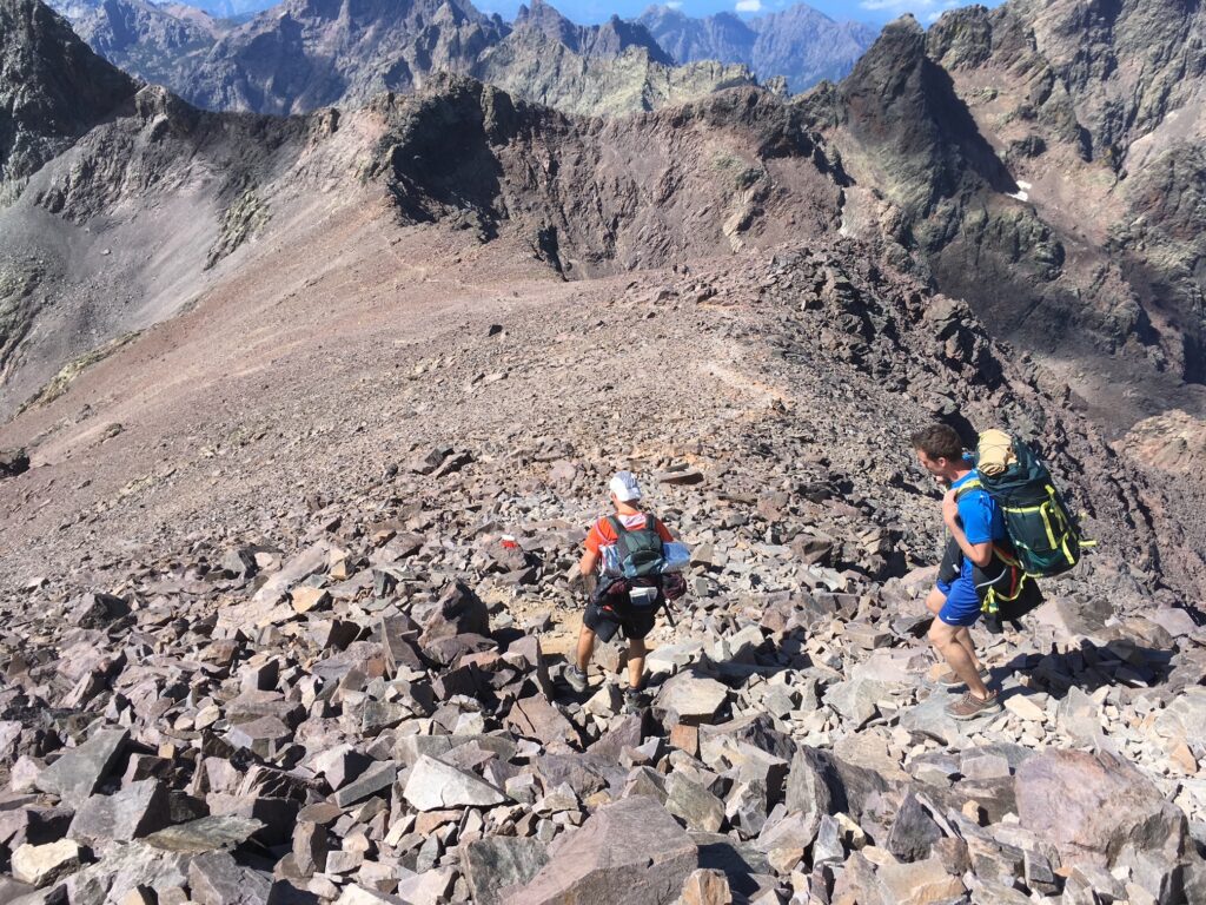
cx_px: 603
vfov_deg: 48.2
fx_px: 1010
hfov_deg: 61.7
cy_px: 452
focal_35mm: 29
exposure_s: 1/1374
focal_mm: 4.15
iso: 25
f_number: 2.2
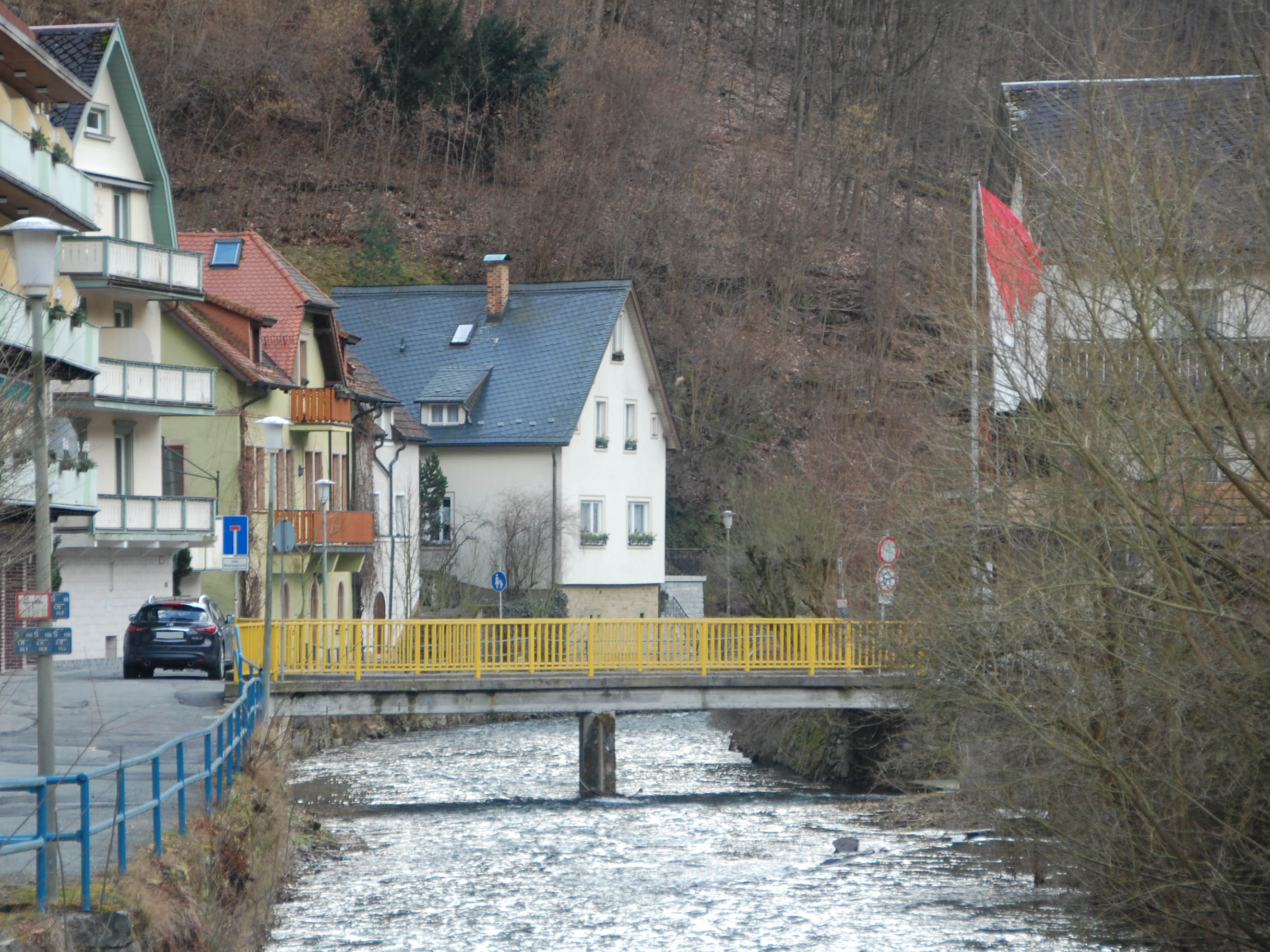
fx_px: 4806
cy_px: 473
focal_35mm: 131
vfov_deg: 11.3
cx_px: 558
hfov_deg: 15.0
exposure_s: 1/250
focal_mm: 80
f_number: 5.3
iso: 400
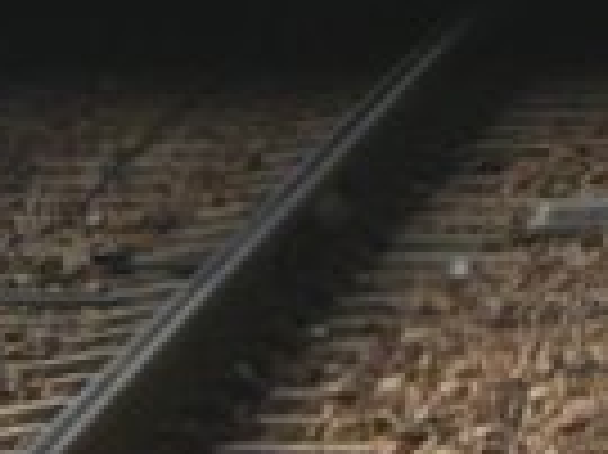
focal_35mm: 1164
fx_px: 20426
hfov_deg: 1.7
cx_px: 459
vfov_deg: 1.3
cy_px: -1173
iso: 100
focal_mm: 25.9
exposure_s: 1/200
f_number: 5
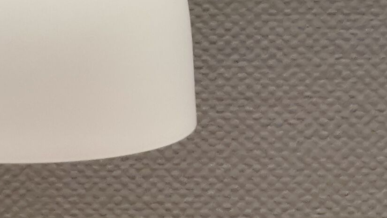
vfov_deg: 9.1
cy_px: -80
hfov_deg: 14.6
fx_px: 1334
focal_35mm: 130
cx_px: -296
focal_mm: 5.56
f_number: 1.6
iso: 160
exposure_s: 1/60
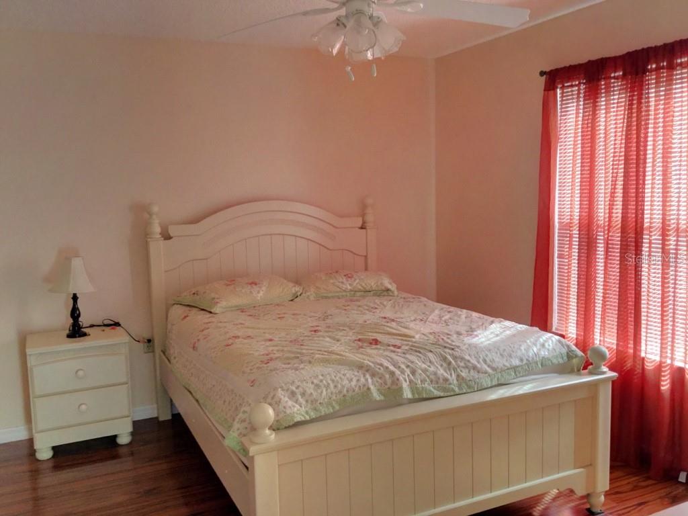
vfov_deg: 45.4
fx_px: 616
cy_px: 258
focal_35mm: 31
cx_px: 344
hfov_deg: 58.4
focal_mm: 3.3
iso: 64
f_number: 2.4
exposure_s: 1/30
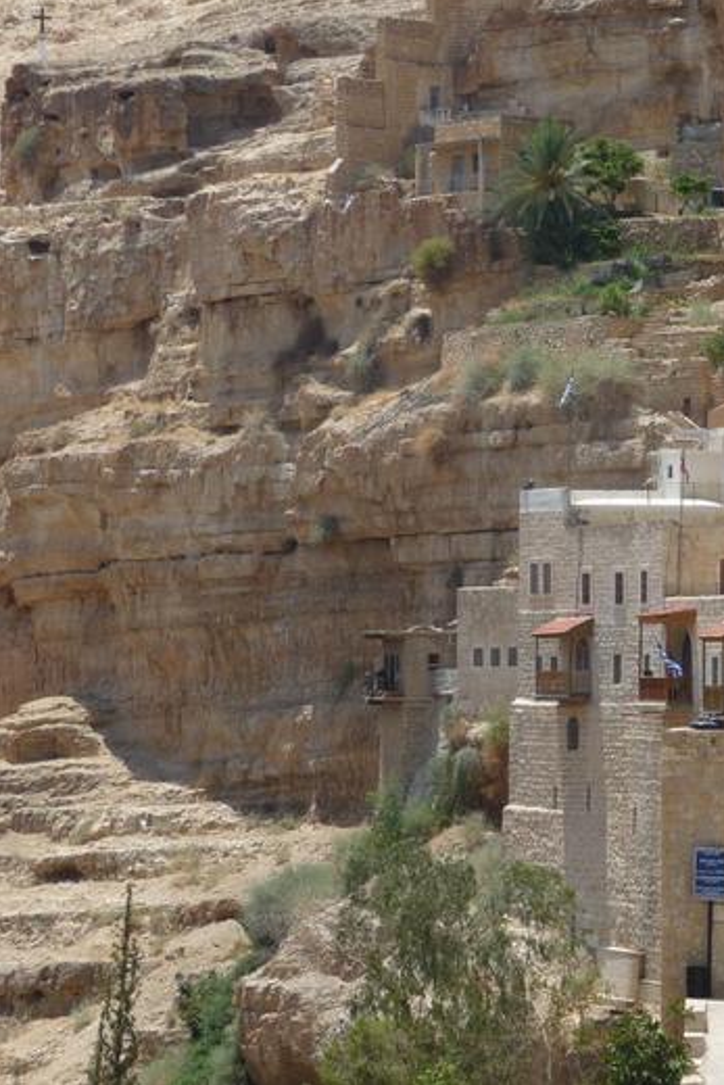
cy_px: 540
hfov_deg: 7.7
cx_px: 361
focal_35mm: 179
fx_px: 5396
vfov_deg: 11.5
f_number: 4.7
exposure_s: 1/500
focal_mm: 21.8
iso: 100
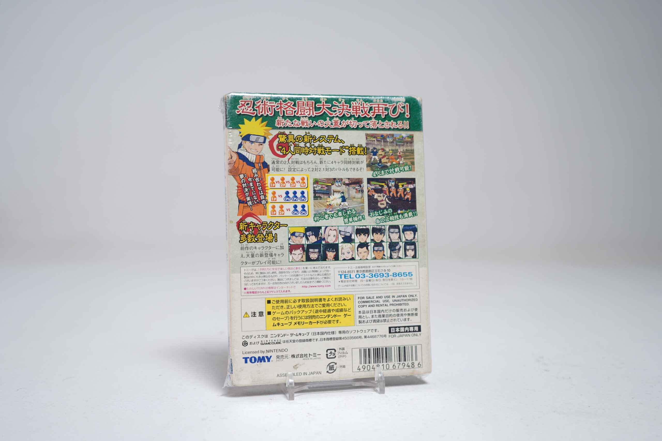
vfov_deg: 34.2
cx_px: 331
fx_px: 717
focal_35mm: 39
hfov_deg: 49.6
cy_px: 220
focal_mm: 39
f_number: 5
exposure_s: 1/6
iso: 64
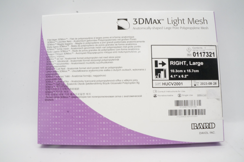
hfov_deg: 67.4
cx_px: 122
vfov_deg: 47.8
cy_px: 81
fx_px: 183
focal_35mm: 27
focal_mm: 18
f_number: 22
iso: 1600
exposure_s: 1/13
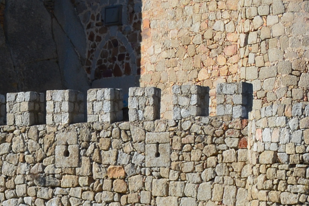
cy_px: -39
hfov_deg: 9.4
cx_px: 302
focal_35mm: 217
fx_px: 1862
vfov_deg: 6.3
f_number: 11
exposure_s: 1/125
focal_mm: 25
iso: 110
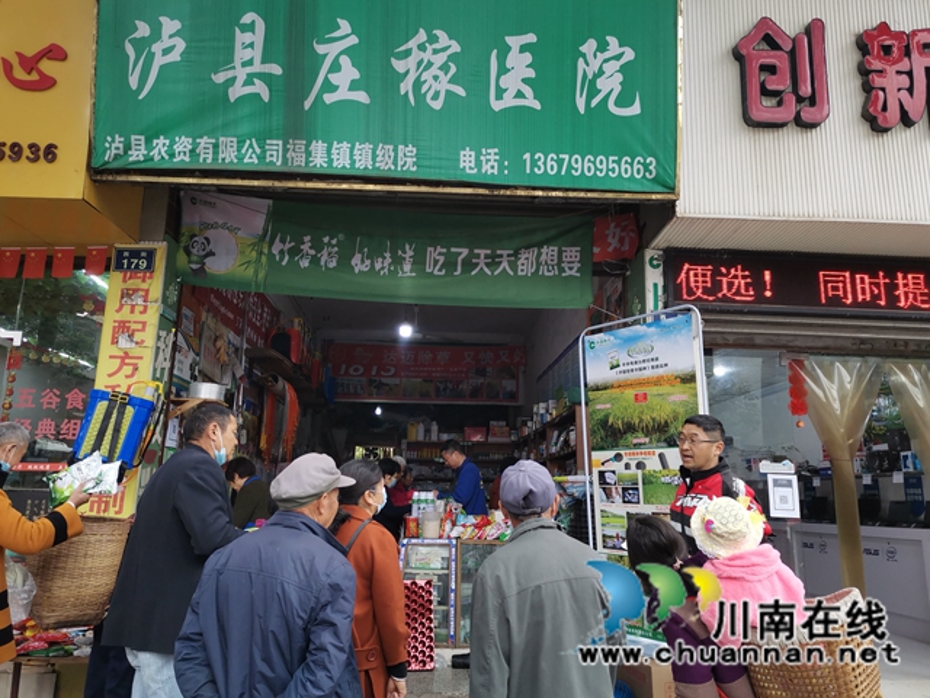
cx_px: 465
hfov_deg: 67.3
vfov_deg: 53.1
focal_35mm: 26
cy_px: 349
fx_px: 699
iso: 100
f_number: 1.8
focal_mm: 4.75
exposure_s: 1/100
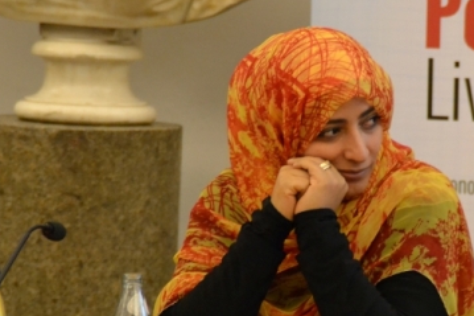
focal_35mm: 501
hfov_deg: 4.1
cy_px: 169
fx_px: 6593
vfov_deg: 2.7
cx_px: 313
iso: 3200
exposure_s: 1/30
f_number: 6.3
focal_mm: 200
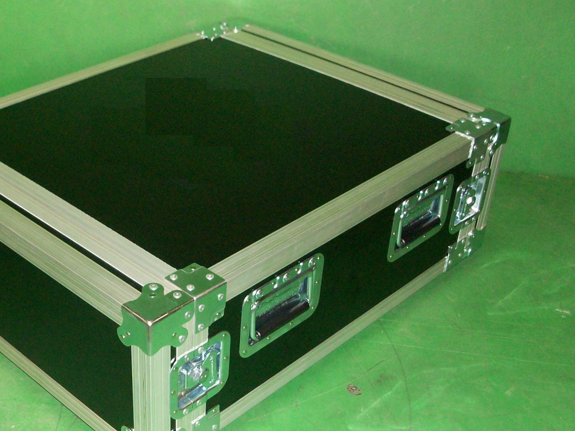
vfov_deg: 28.4
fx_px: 847
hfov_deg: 37.2
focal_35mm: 51
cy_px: 280
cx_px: 201
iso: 160
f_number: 2.8
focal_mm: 5.7
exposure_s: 1/60
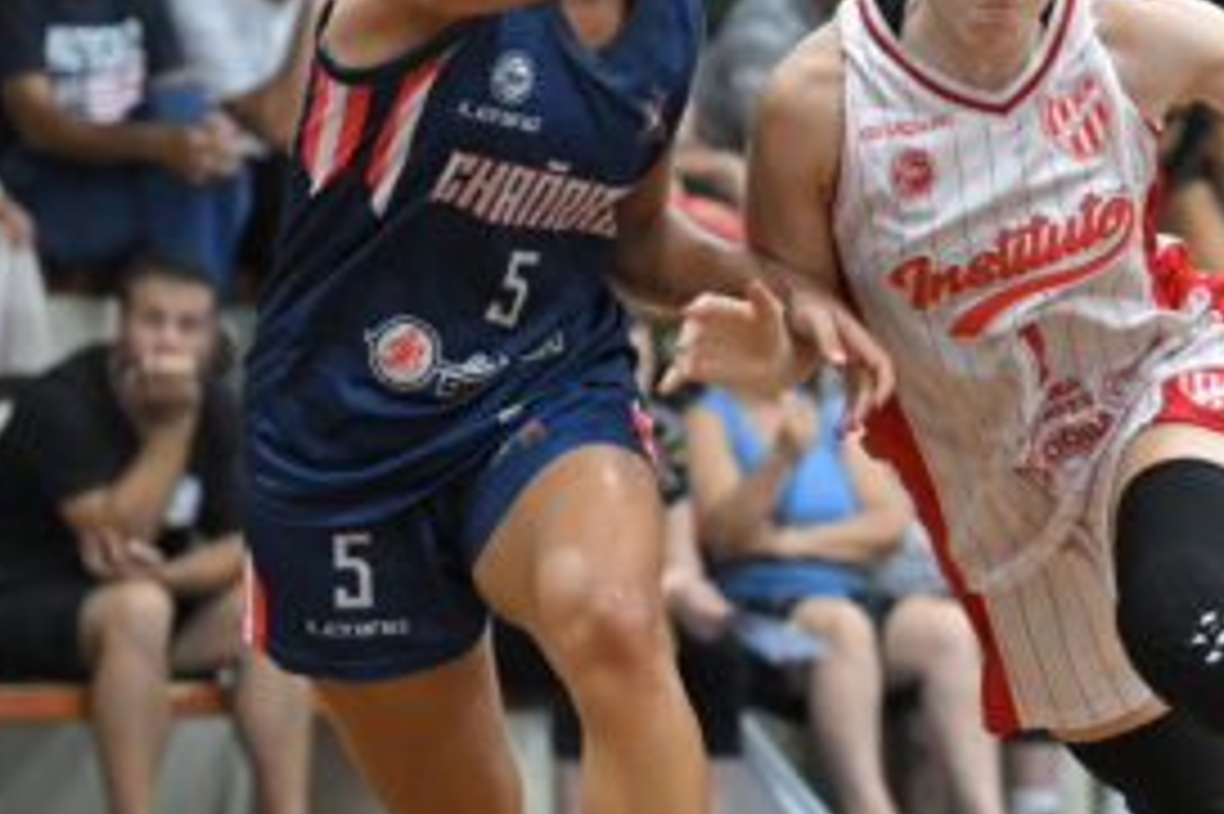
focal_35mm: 353
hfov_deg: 5.8
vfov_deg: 3.9
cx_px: 1372
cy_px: 429
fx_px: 11994
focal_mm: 120
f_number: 4
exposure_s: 1/1000
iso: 5000
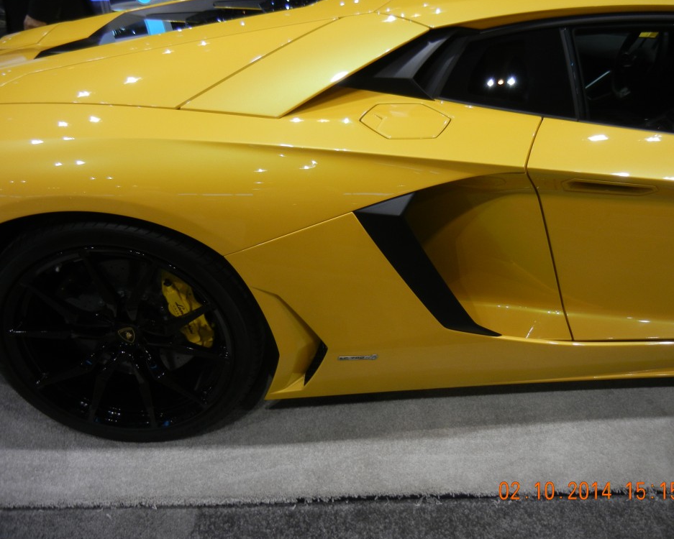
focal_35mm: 32
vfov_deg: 45.8
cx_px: 357
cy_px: 272
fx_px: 638
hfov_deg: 55.6
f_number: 3.5
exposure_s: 1/68.6
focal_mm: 5.4
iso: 192
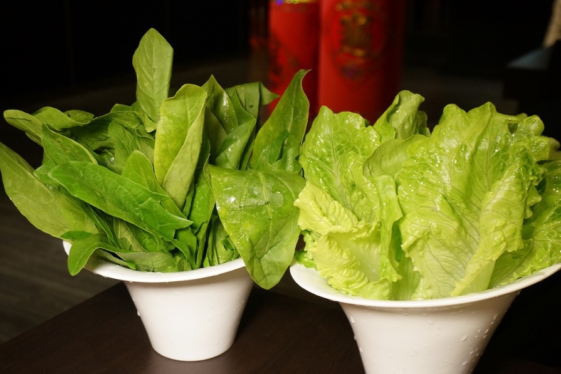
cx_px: 310
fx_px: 748
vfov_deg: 28.1
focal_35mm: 48
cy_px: 204
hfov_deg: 41.1
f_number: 4.5
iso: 1600
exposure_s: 1/60
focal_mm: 28
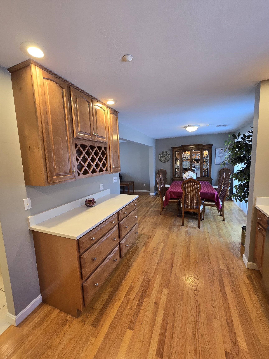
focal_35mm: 13
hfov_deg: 89.9
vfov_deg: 106.2
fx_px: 135
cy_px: 180
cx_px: 134
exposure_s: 1/60
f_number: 2.2
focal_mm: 2.2
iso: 160
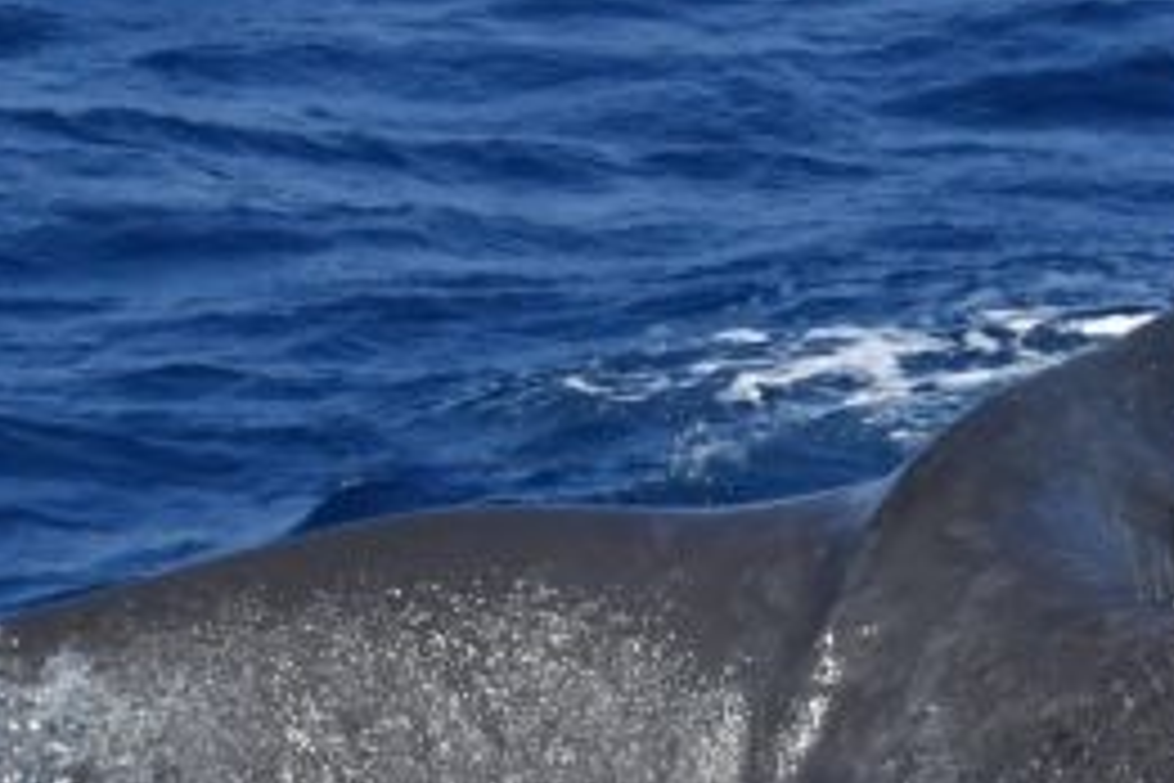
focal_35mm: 981
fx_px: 31989
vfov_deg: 1.4
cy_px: 488
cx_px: 1241
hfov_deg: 2.1
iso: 900
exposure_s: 1/8000
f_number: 5.6
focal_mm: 320
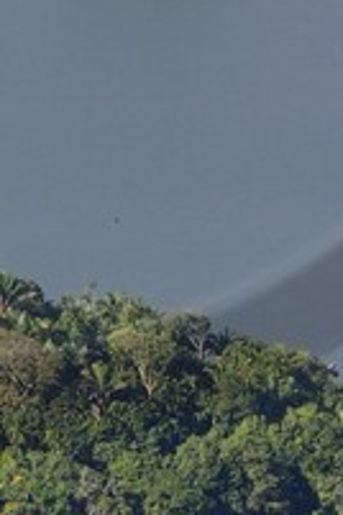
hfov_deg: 1.0
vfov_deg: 1.6
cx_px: -72
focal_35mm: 1313
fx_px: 18763
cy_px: -343
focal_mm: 165
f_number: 5.6
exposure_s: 1/1000
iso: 200
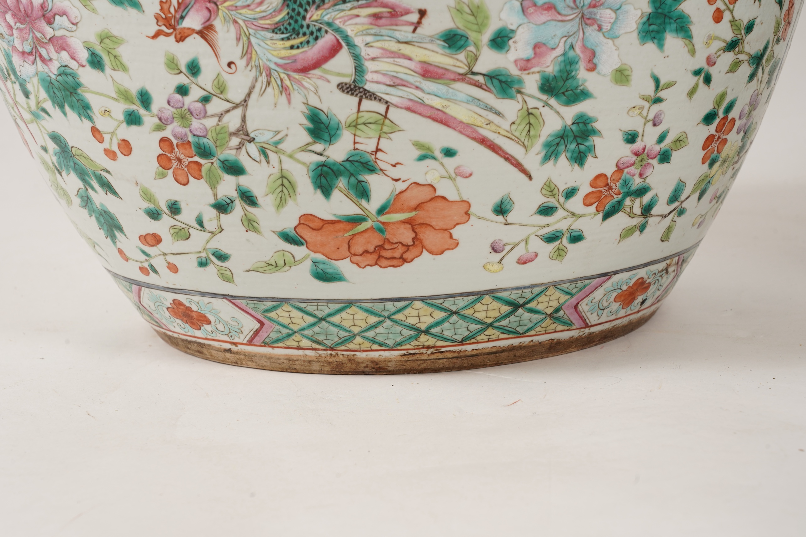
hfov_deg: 19.5
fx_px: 2351
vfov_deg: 13.0
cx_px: 403
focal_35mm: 105
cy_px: 268
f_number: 13
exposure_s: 1/125
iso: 500
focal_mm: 105
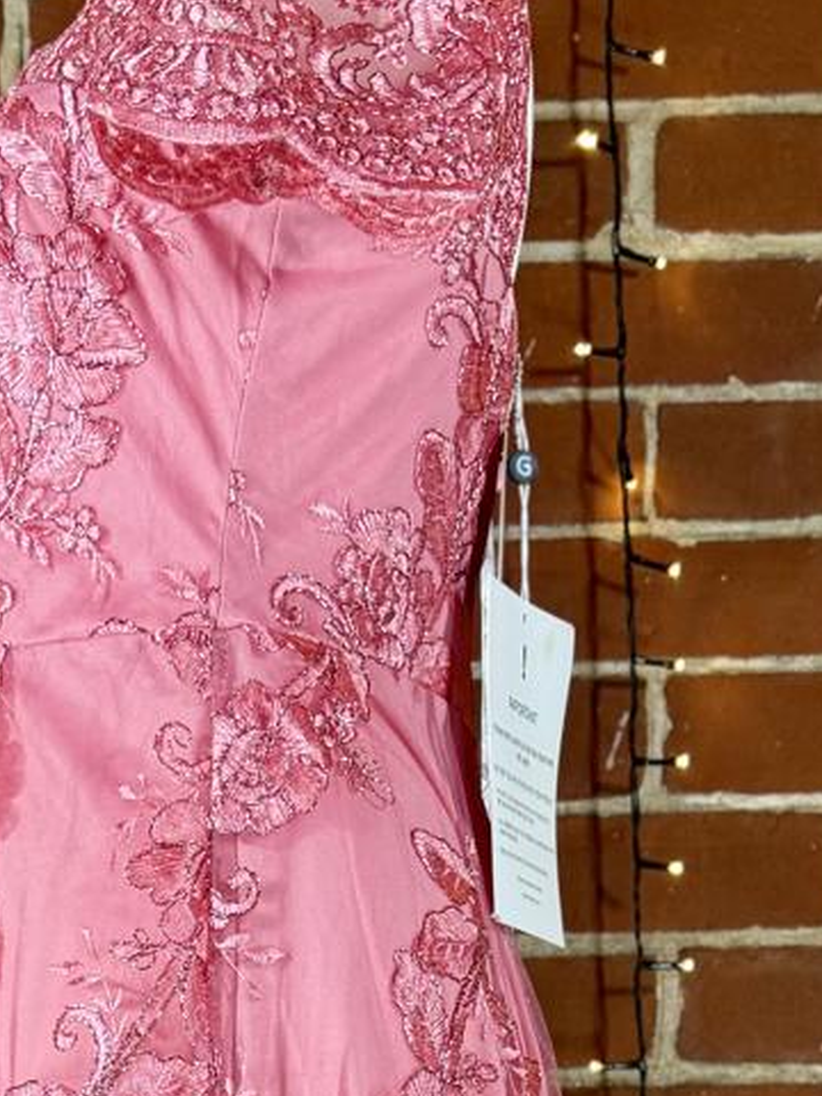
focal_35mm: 80
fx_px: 2533
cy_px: 1438
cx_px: 247
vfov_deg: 21.9
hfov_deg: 18.4
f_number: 1.78
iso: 125
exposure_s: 1/50
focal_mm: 6.76
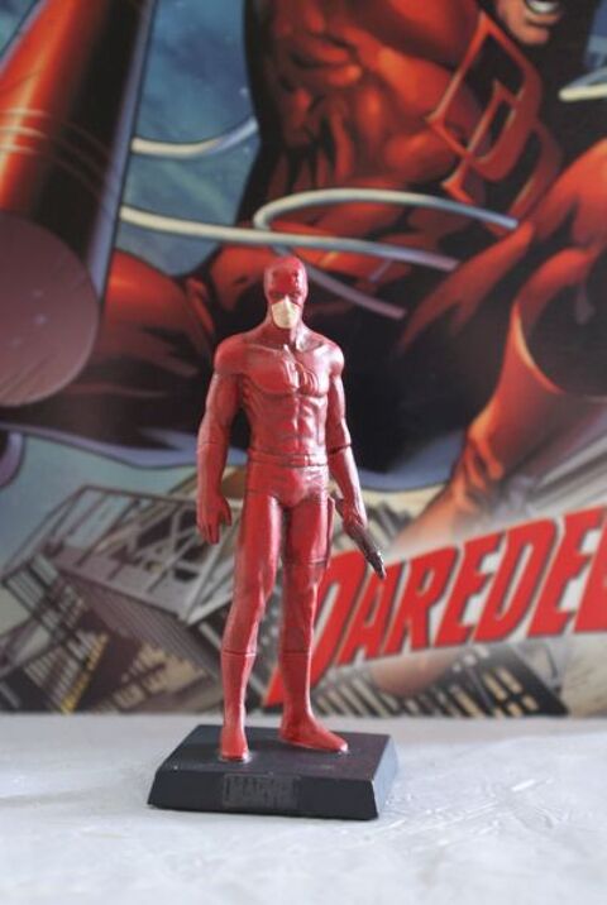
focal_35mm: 75
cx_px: 304
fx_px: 1889
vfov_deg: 26.9
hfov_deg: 18.3
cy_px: 452
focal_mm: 50
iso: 400
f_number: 5.6
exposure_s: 1/4
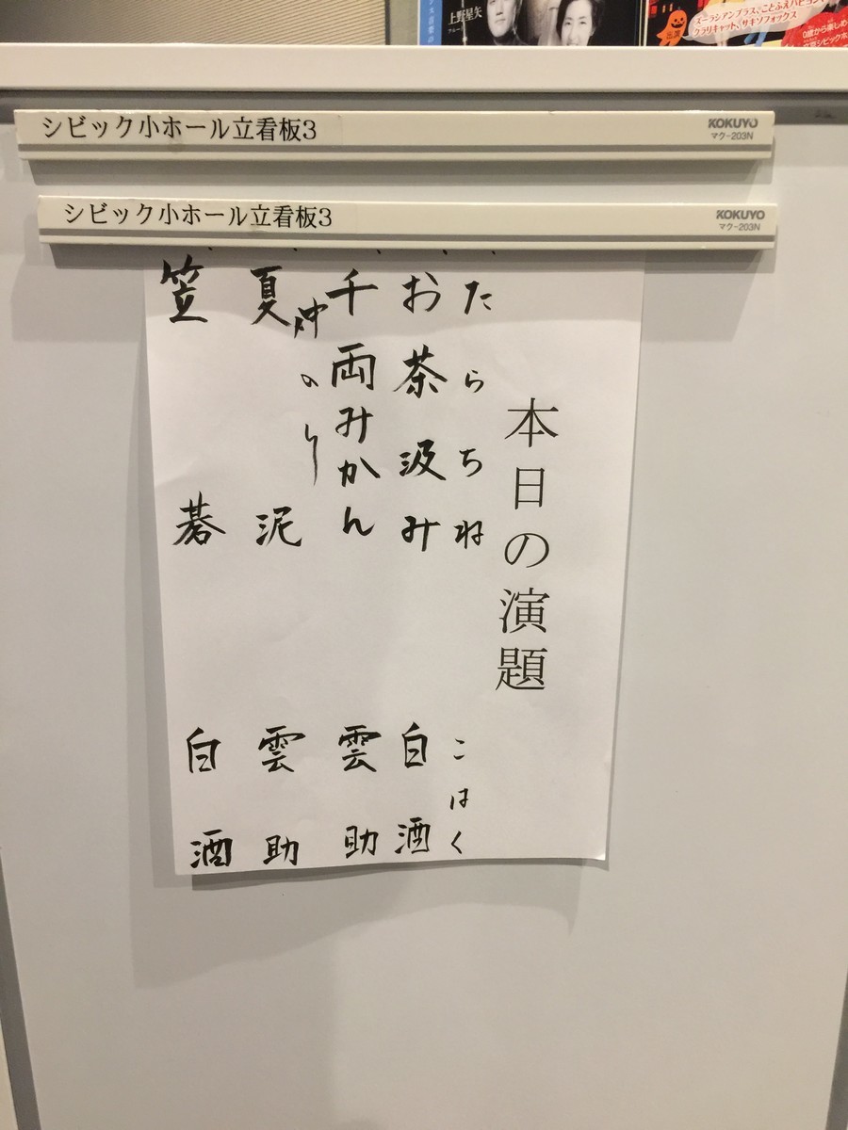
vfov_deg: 61.7
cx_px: 424
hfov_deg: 48.2
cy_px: 565
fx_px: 947
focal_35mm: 29
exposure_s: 1/15
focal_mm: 4.15
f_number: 2.2
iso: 80
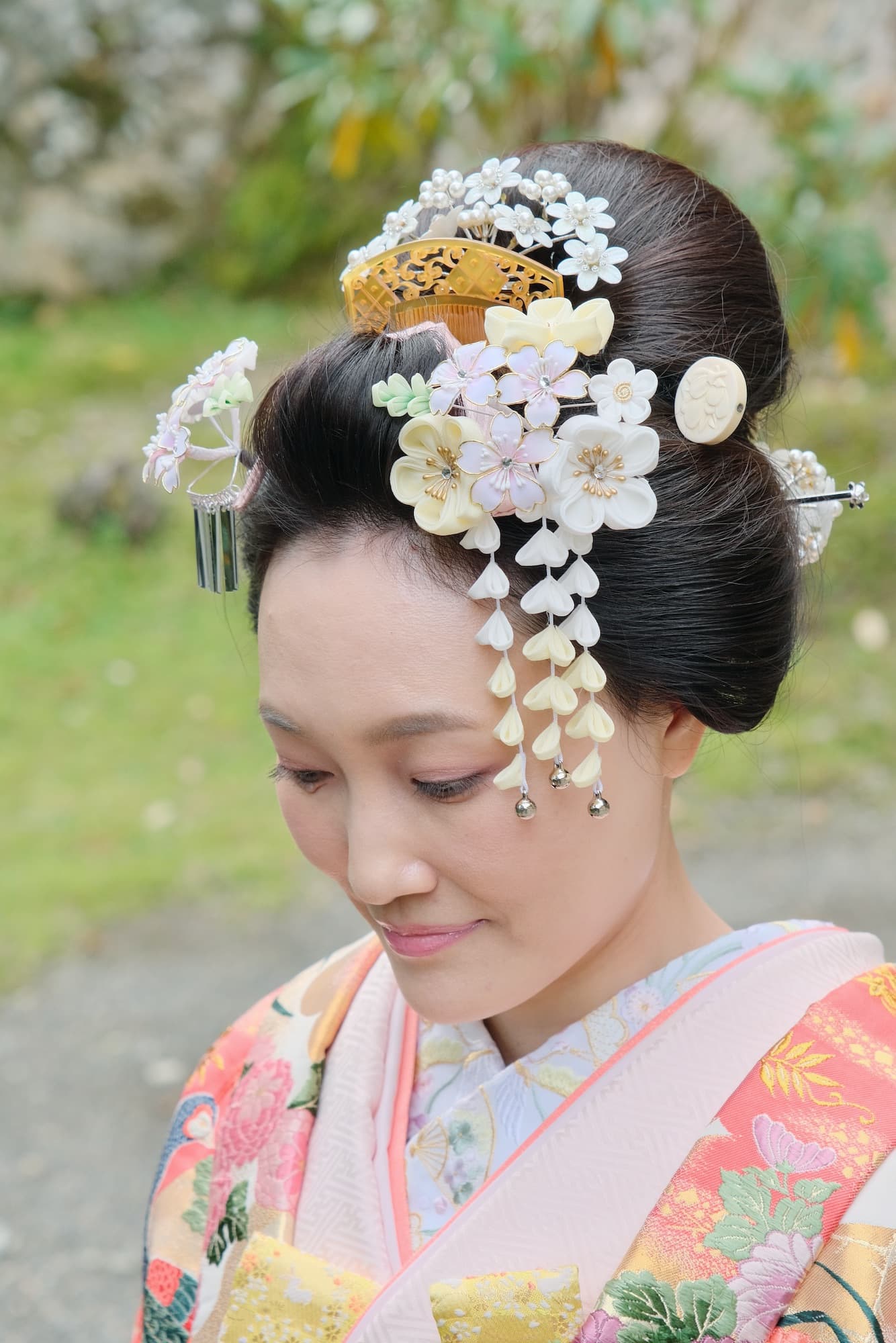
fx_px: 3769
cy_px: 672
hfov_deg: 13.6
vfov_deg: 20.2
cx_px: 448
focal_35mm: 101
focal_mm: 67.5
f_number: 5.6
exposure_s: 1/200
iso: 800
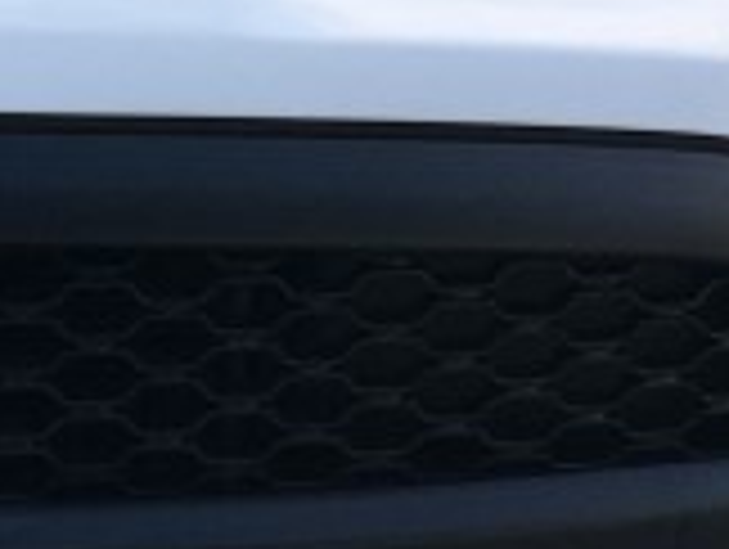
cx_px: -441
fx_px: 3860
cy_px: 135
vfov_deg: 8.1
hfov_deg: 10.3
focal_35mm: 183
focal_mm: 4.15
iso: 25
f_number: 2.2
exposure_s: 1/769
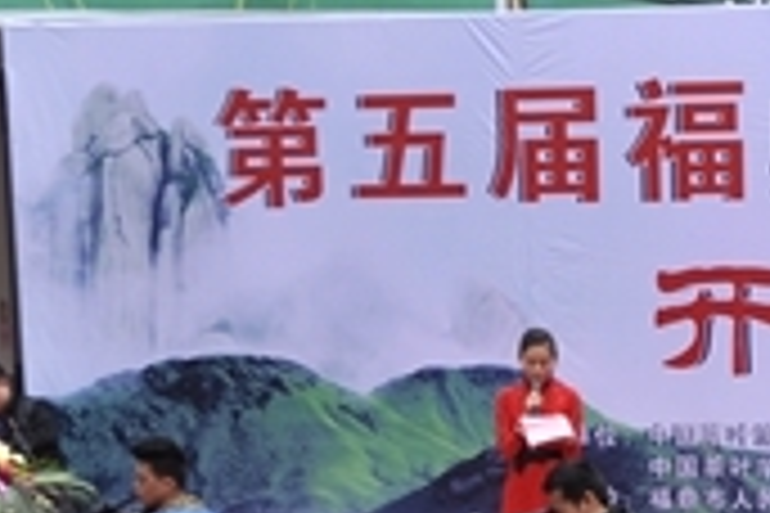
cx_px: 910
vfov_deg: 9.8
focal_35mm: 137
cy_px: 655
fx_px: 2930
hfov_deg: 14.5
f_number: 4
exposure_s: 1/400
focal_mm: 26
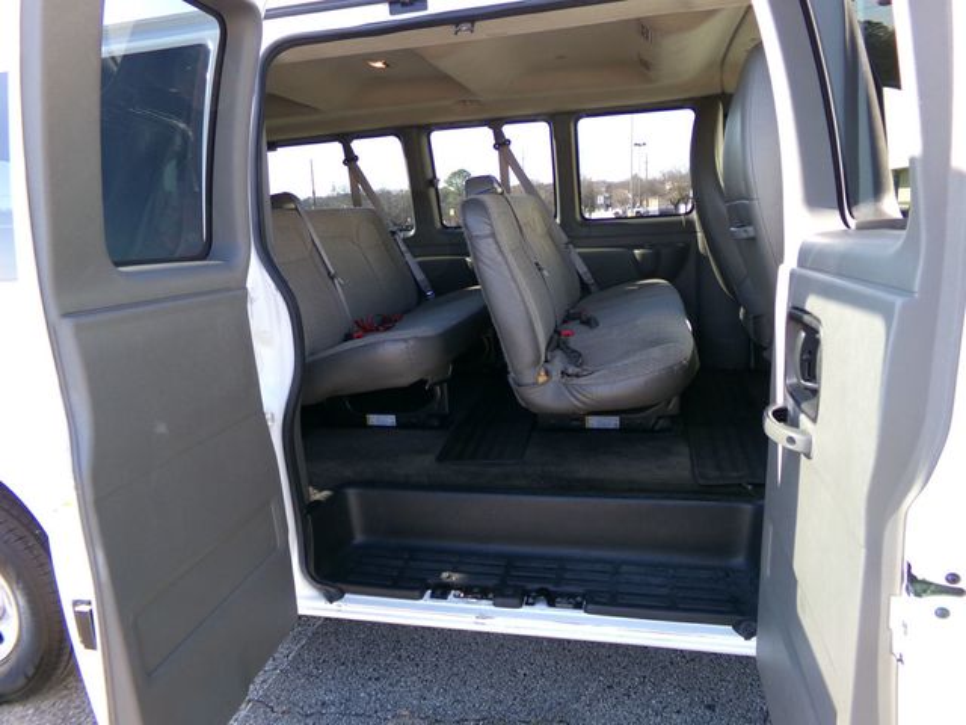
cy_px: 362
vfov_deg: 56.8
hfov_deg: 71.6
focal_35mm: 24
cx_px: 483
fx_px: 670
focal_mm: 4.3
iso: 100
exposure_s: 1/70
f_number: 3.7
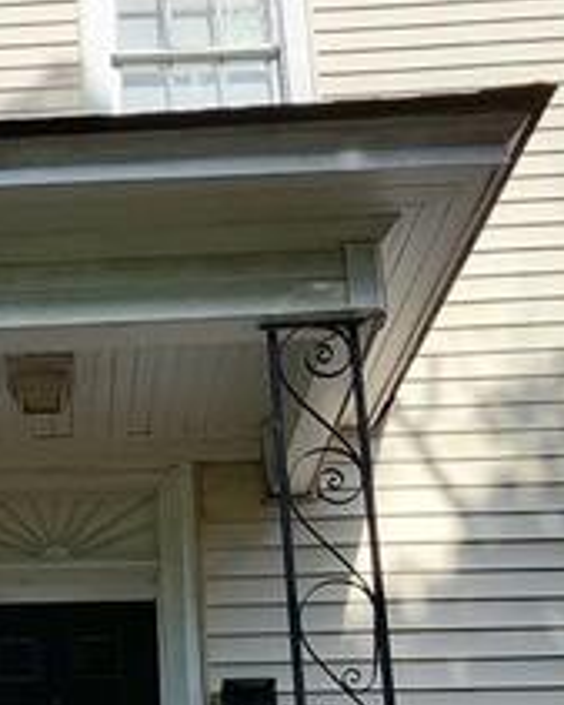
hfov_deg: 29.7
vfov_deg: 36.7
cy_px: 611
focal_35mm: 48
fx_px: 1001
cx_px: 20
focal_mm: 2.2
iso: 50
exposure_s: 1/1667
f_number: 2.2
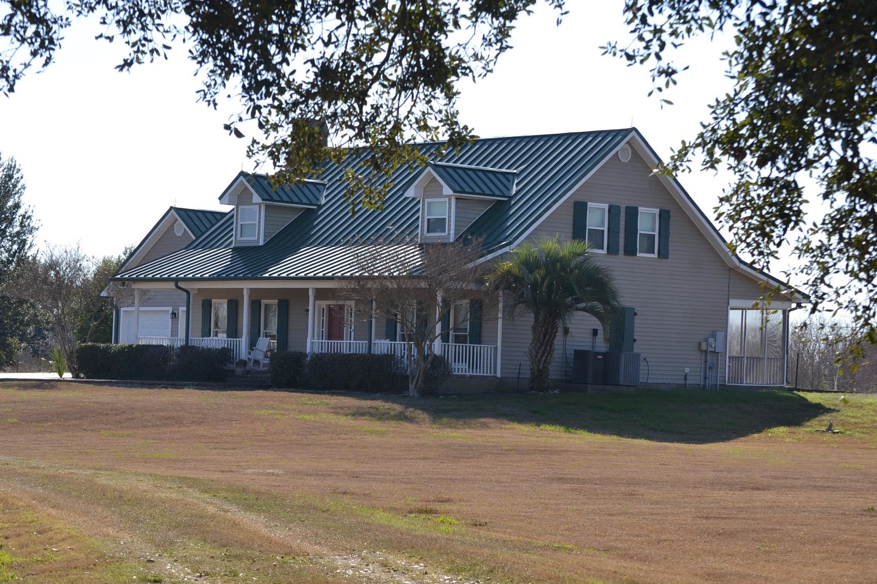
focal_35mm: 105
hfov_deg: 19.5
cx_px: 438
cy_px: 292
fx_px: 2558
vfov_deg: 13.0
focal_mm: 70
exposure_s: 1/200
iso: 100
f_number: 8
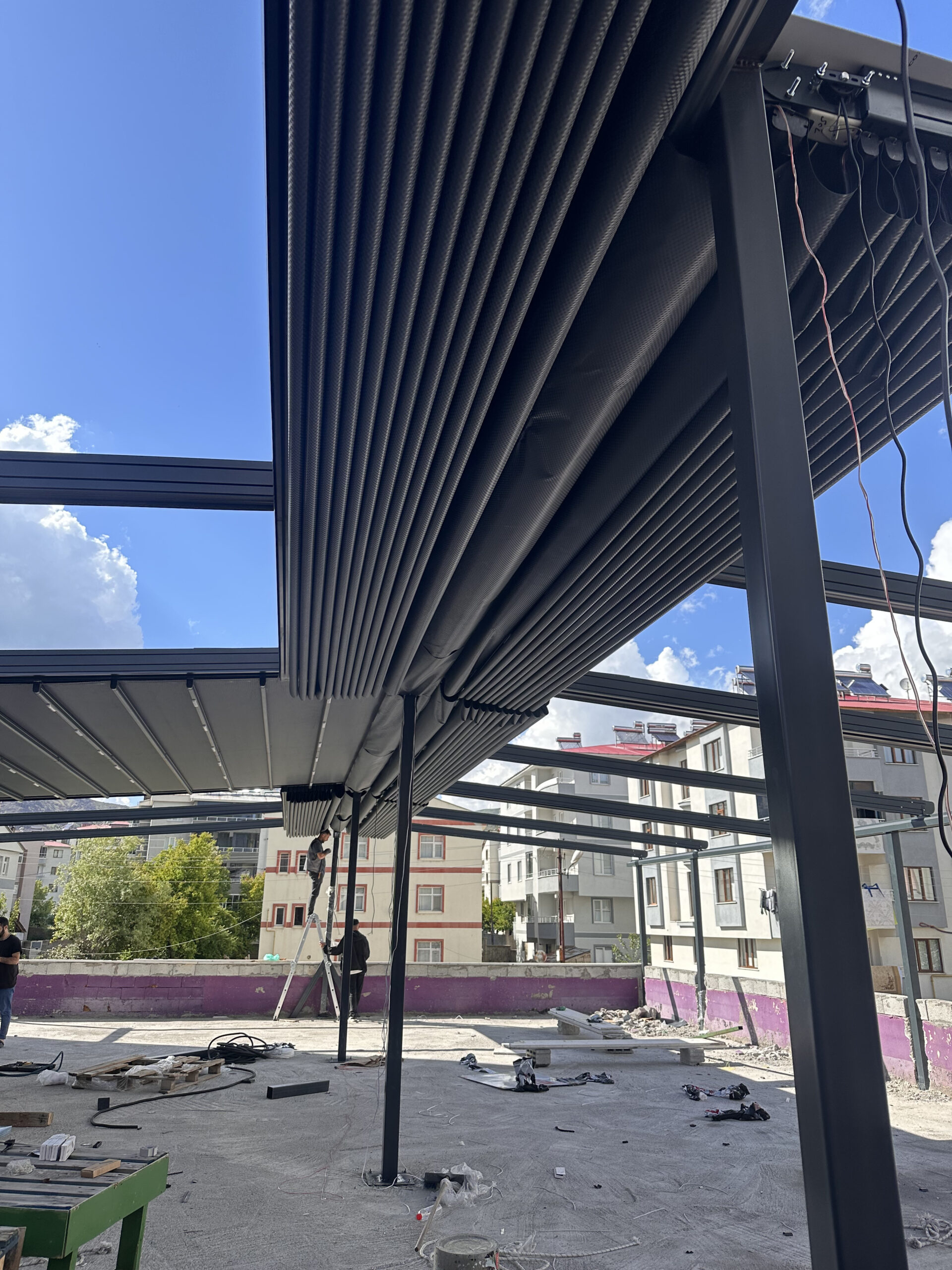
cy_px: 635
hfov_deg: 56.8
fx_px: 880
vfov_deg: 71.6
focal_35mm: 24
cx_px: 476
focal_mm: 6.86
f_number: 1.78
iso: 80
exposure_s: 1/2252
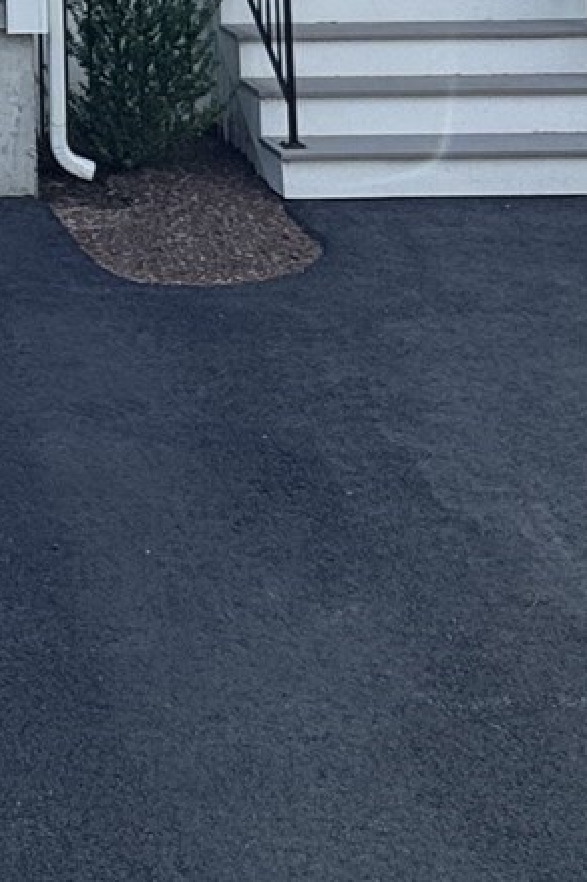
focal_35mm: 68
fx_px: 1666
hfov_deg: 18.4
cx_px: -207
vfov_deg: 23.5
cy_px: -450
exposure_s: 1/587
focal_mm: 2.22
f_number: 2.2
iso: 40
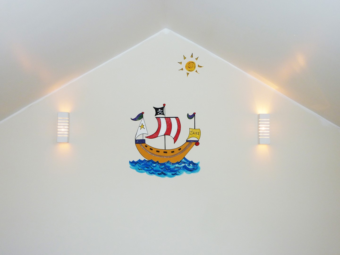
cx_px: 170
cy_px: 128
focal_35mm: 42
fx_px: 413
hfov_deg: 44.8
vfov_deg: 34.3
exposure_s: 1/30
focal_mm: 6.9
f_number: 3.7
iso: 100
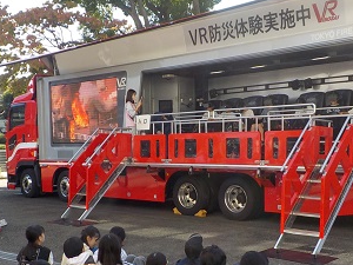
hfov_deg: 38.2
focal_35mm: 50
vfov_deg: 28.9
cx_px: 166
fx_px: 510
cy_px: 173
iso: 125
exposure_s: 1/400
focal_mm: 4.1
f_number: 3.3
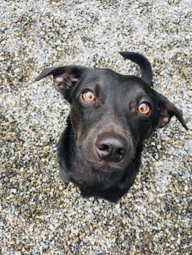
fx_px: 214
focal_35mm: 29
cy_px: 128
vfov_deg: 61.7
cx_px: 96
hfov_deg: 48.2
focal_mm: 4.15
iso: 25
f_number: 2.2
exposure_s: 1/120
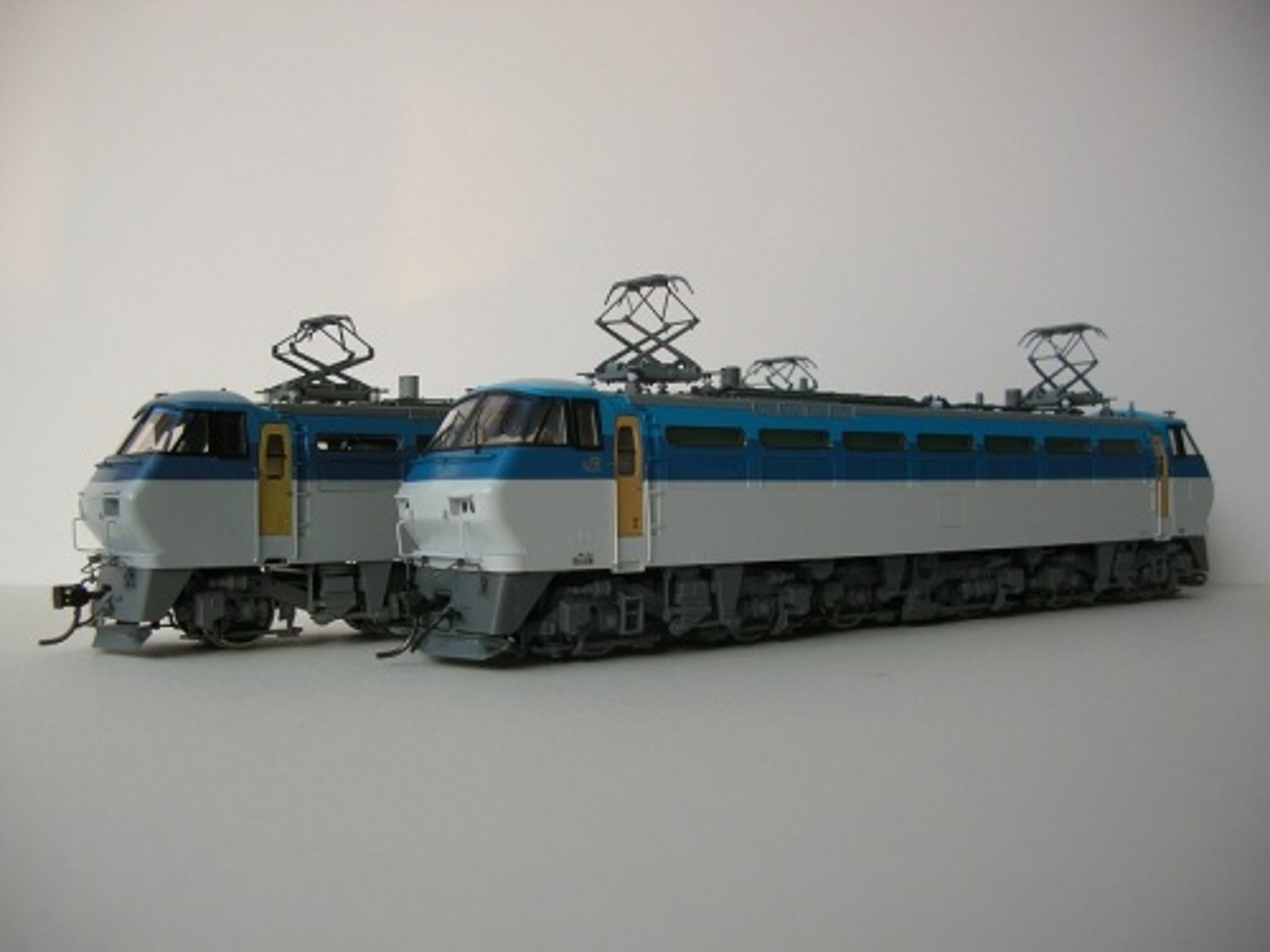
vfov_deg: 40.7
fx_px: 1284
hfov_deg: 52.6
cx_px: 635
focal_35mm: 35
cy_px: 476
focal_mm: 5.8
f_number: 2.8
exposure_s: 1/103
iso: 50
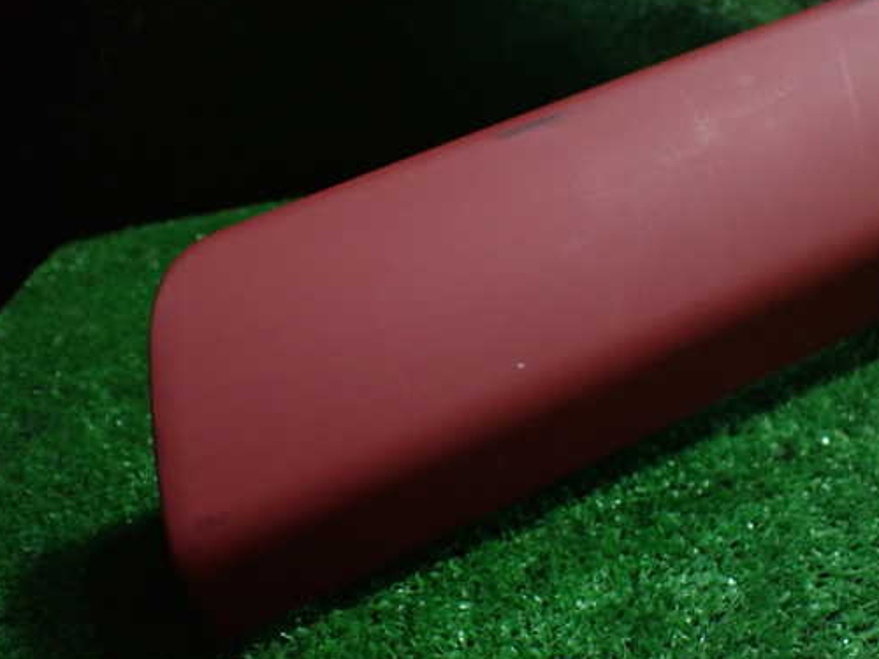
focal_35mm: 36
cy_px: 344
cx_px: 476
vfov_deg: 39.6
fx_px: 914
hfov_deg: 51.3
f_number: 2.3
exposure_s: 1/125
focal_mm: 5.4
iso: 800
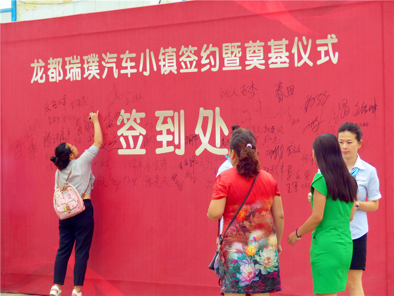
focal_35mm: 135
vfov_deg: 11.0
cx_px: 197
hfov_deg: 14.6
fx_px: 1537
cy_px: 148
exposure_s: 1/320
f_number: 2.8
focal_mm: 24.3
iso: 250
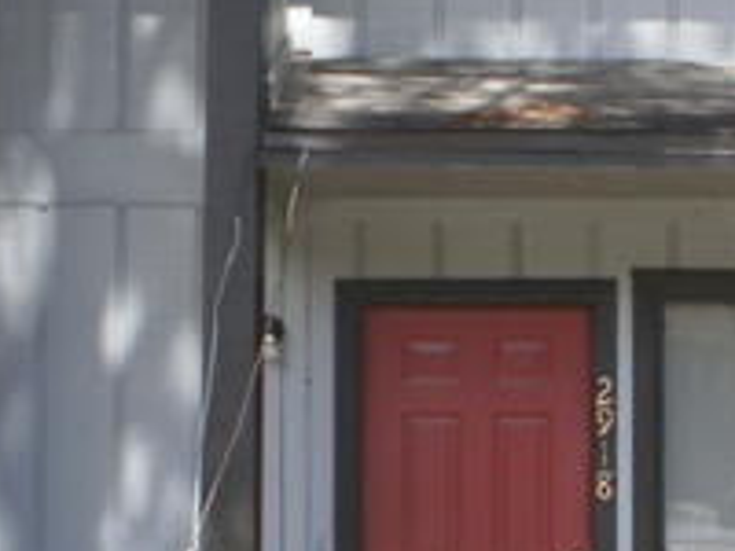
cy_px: 422
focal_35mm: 92
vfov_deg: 16.0
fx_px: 1953
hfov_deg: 21.0
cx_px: 606
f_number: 3.1
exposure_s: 1/320
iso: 100
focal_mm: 6.3
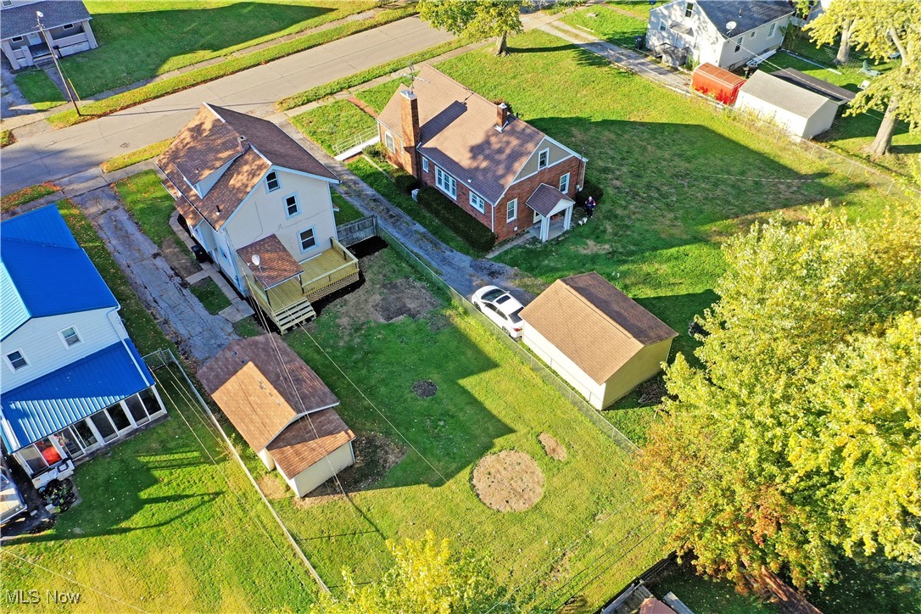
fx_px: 716
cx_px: 460
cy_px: 307
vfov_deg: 46.4
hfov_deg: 65.5
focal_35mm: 28
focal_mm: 10.26
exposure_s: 1/160
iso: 100
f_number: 4.5
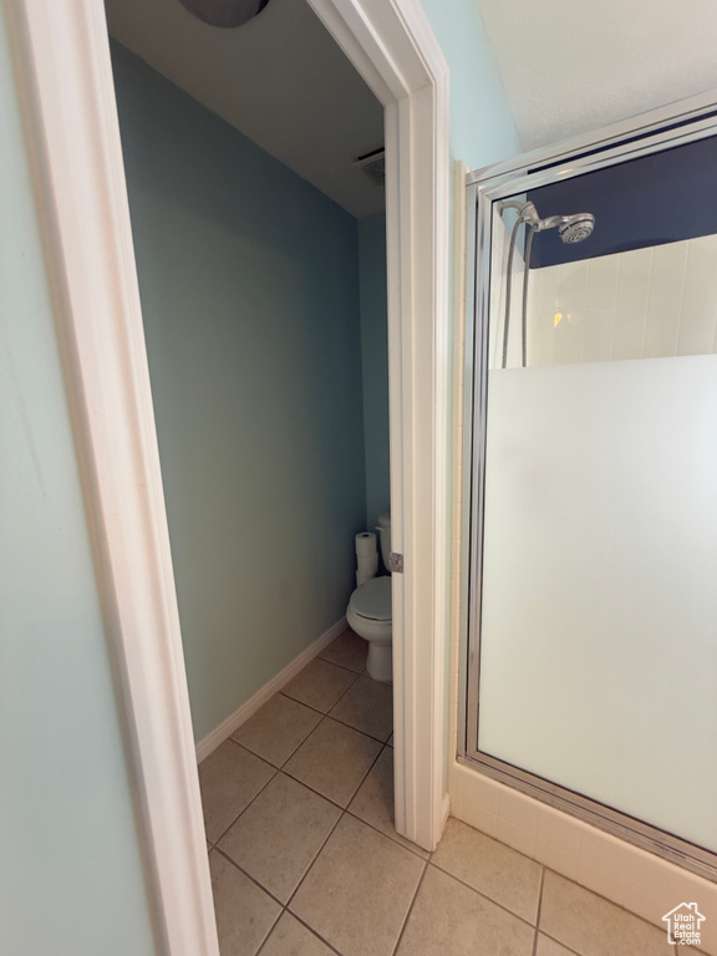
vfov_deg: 102.1
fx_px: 387
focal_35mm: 14
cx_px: 358
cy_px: 478
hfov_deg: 85.7
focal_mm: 2.22
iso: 200
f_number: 2.2
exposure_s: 1/99
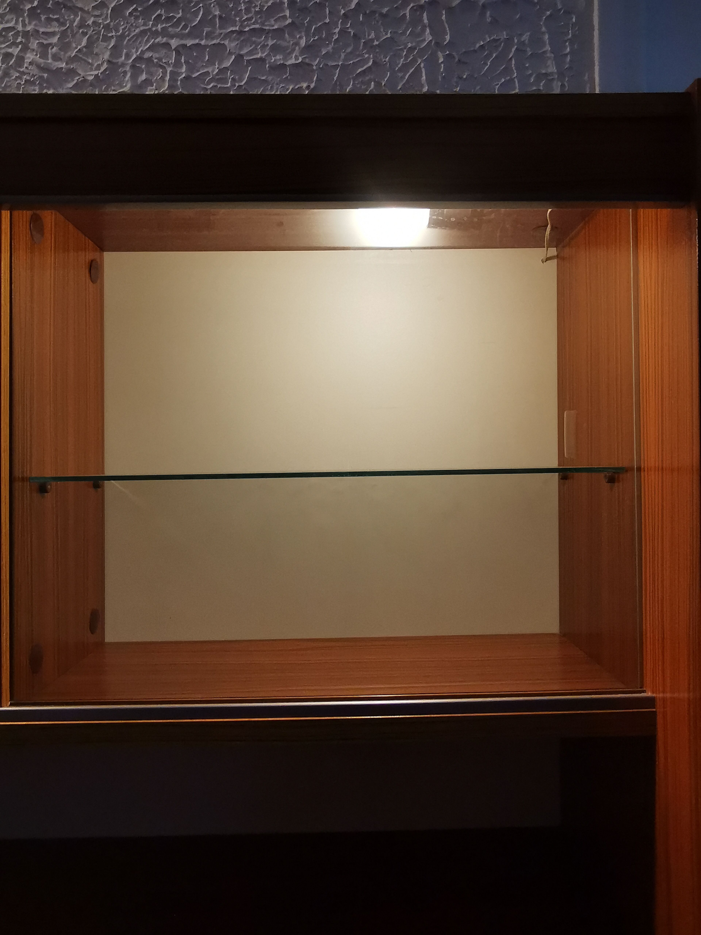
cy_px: 468
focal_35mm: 27
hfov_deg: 51.4
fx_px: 729
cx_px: 350
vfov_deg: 65.3
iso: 125
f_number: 2.2
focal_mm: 2.35
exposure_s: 1/50
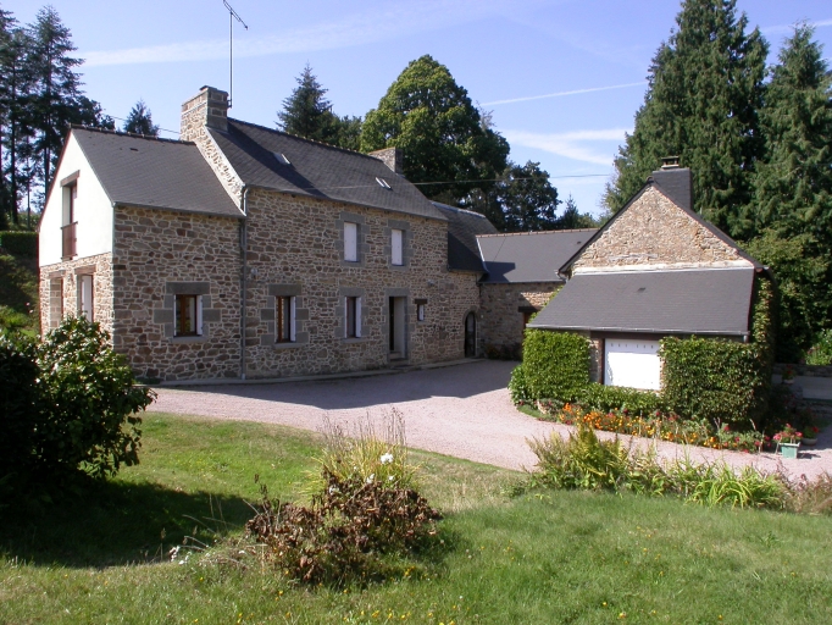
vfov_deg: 37.7
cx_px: 416
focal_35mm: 38
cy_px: 312
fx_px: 914
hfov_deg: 49.0
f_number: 6.7
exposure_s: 1/219
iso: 100
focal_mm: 7.85
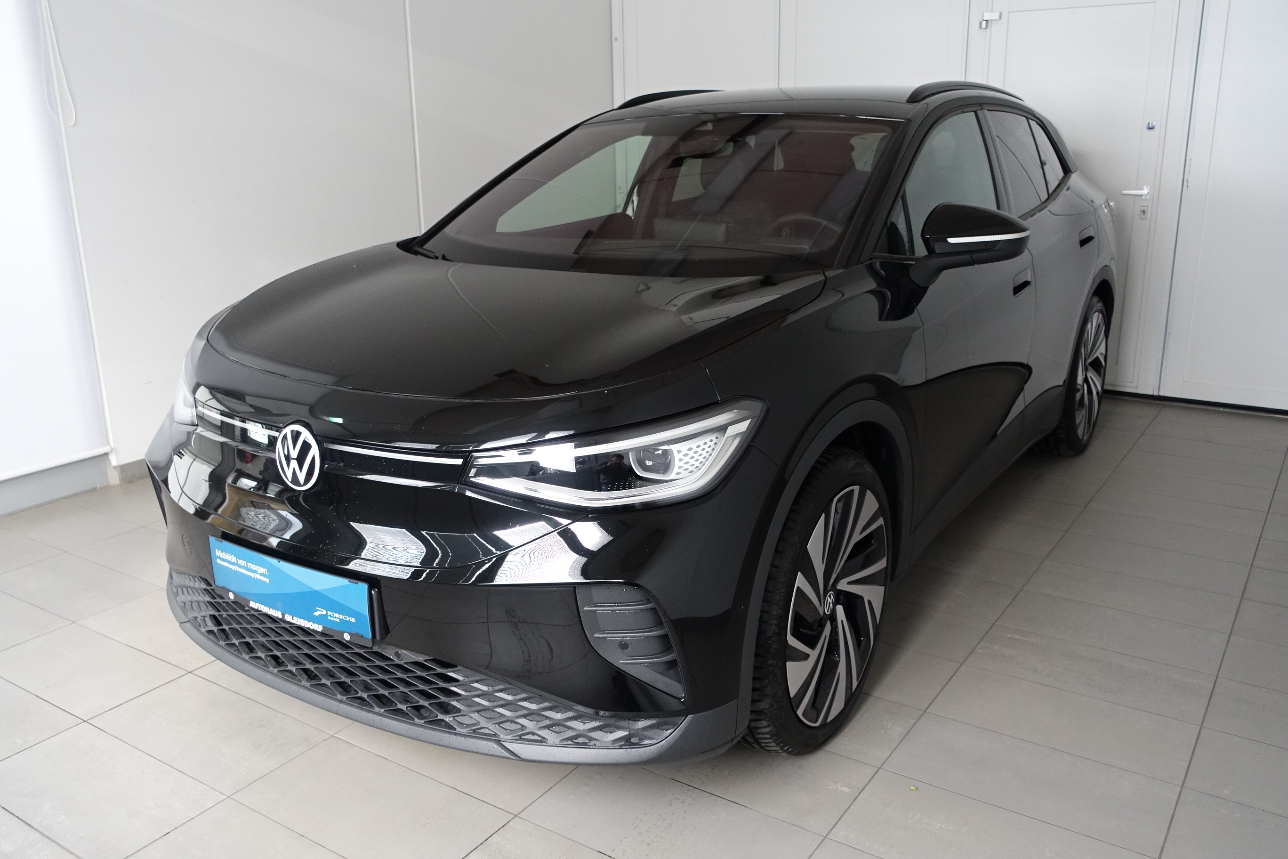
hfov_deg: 63.7
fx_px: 1037
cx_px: 644
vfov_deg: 45.0
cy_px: 430
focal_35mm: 29
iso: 800
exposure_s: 1/20
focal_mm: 10.7
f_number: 2.5
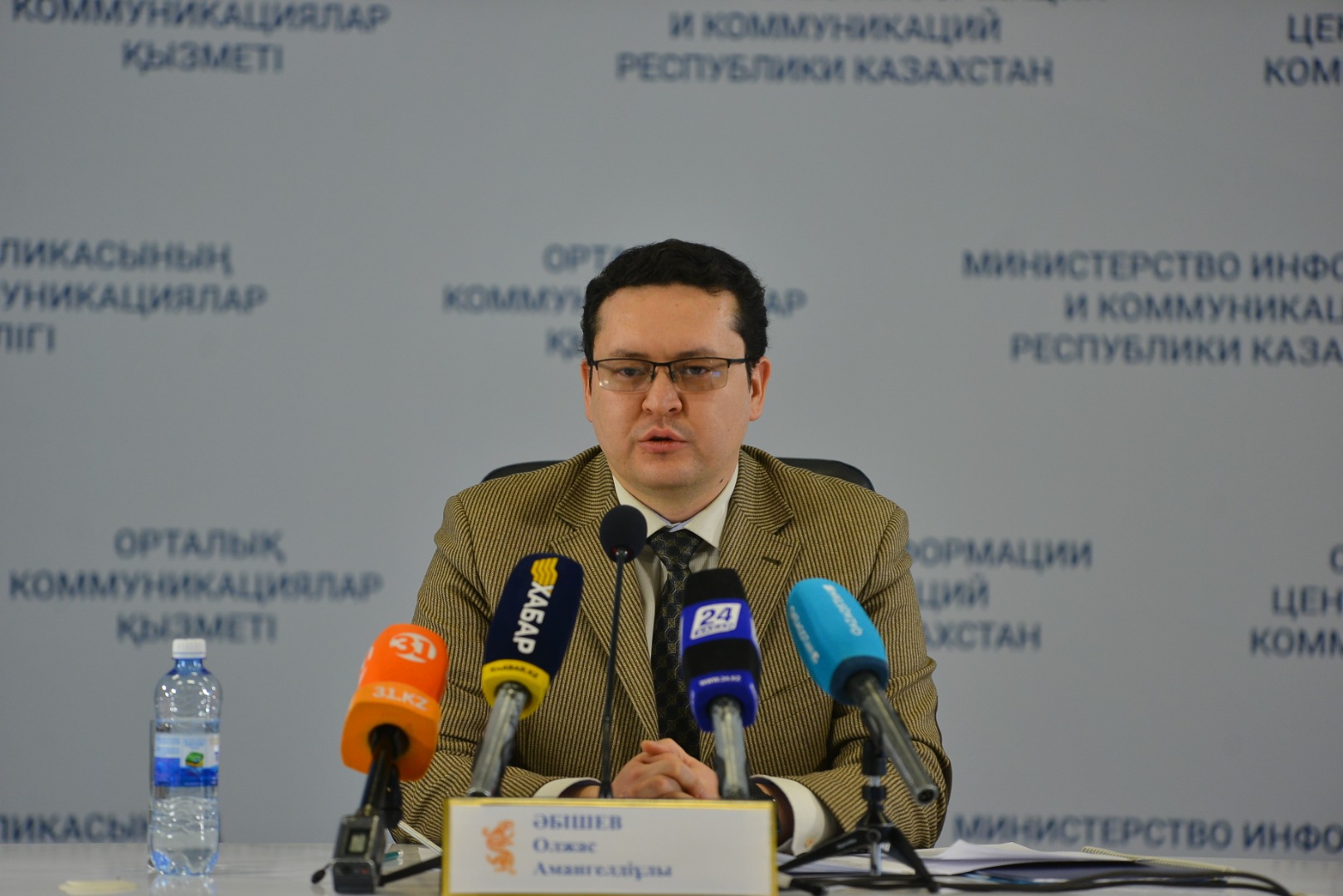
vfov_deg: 6.9
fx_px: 7462
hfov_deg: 10.3
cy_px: 448
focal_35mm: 200
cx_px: 672
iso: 1000
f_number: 3.5
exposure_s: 1/160
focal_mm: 200
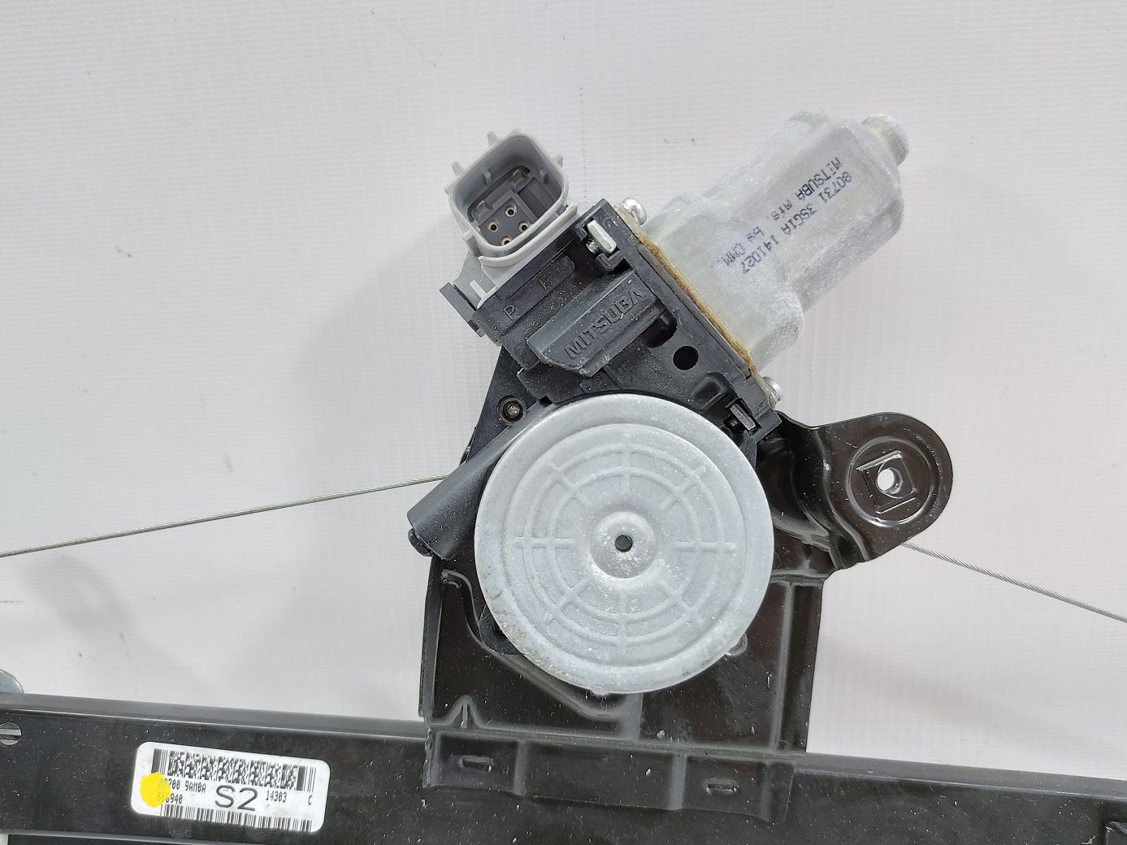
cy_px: 422
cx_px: 564
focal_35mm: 24
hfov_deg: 71.6
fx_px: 781
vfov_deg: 56.8
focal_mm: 5.23
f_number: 1.8
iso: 160
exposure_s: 1/50
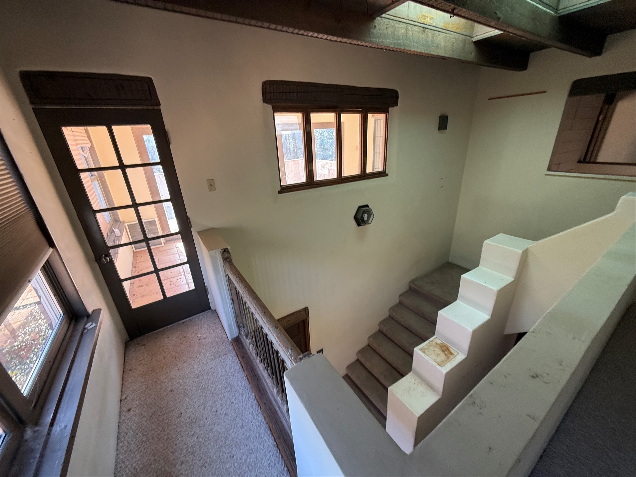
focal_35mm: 14
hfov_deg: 102.1
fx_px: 257
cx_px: 318
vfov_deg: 85.7
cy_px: 238
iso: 125
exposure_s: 1/99
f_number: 2.2
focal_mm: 2.22
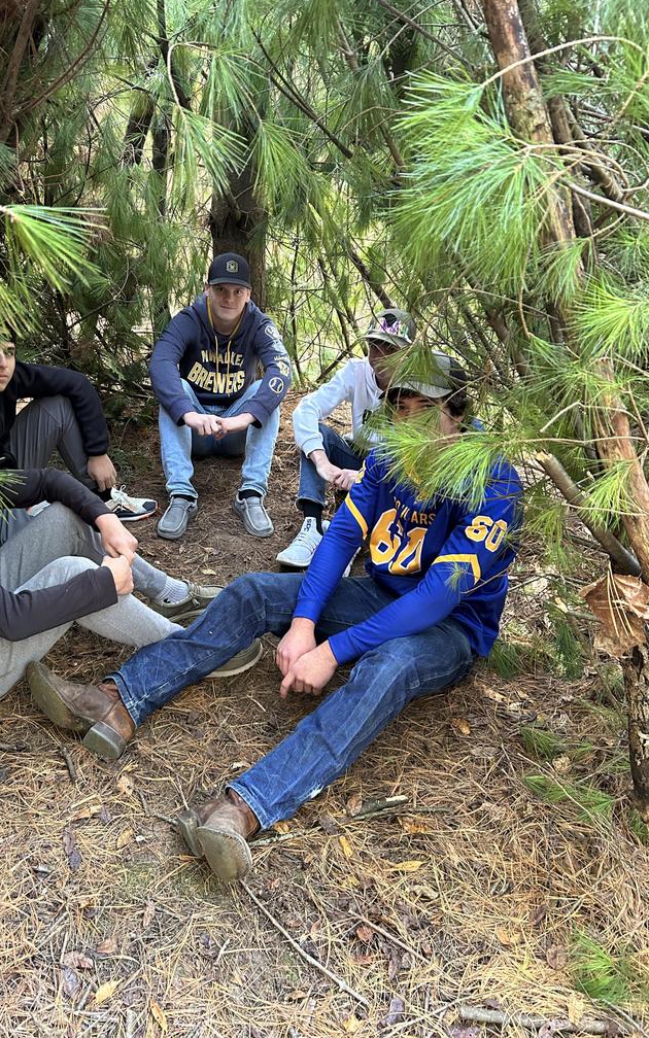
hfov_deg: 44.3
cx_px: 263
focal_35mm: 28
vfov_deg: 66.5
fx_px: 792
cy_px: 521
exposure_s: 1/54
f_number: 1.5
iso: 500
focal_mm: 5.7
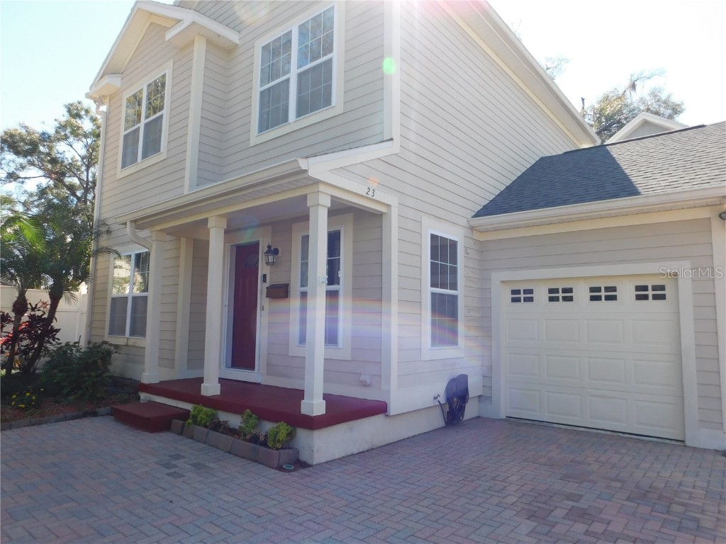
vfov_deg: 58.9
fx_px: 482
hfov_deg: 73.9
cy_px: 272
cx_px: 363
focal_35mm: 23
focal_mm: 4
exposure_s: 1/640
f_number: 3
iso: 125
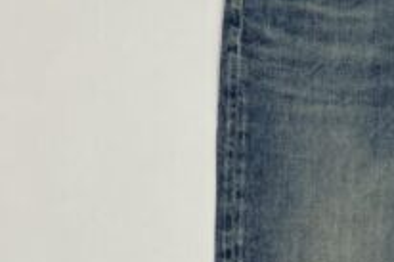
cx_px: 497
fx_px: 1148
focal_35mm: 105
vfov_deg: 13.0
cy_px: 197
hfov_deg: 18.3
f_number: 1.6
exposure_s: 1/100
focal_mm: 5.1
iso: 100
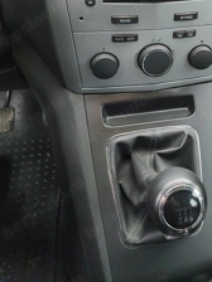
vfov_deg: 42.6
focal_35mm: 41
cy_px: 38
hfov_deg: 33.9
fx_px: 335
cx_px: 175
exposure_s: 1/100
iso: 483
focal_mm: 6.19
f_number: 1.65
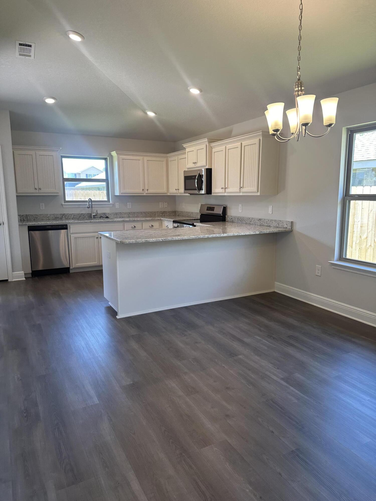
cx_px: 188
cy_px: 250
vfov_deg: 71.6
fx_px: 348
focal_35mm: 24
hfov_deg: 56.8
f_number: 1.78
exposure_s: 1/120
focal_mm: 6.86
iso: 100
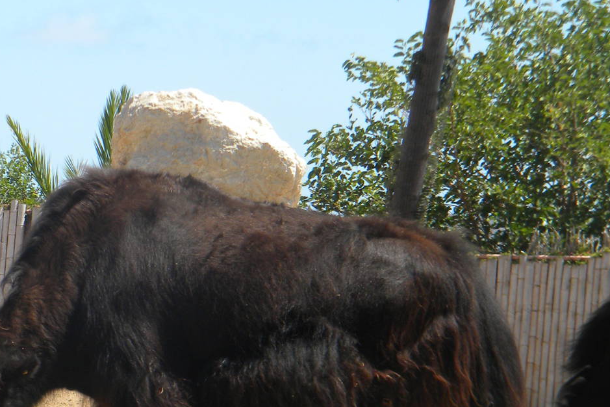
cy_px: 351
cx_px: 105
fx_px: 3151
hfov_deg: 11.0
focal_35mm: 186
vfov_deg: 7.4
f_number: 4.7
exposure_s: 1/497
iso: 91
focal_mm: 19
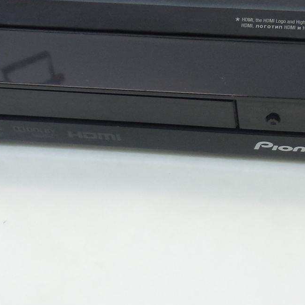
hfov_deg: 20.8
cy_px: 81
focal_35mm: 80
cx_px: 315
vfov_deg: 21.5
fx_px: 797
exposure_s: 1/30
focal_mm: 4.6
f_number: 3.5
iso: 140
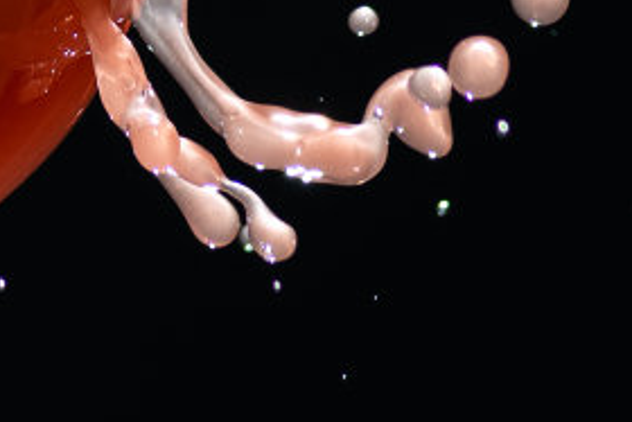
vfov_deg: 1.7
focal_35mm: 828
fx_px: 14543
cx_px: -293
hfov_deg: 2.5
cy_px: -709
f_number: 8
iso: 100
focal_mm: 145
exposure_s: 1/200
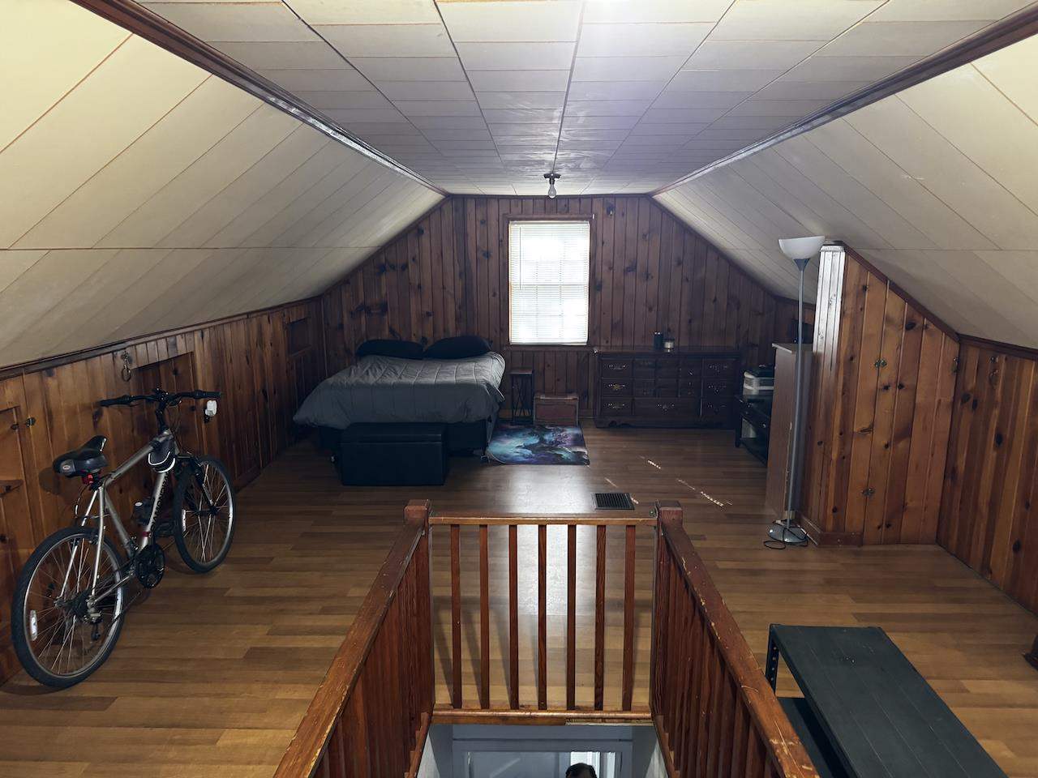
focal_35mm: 24
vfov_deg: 56.8
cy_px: 389
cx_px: 519
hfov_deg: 71.6
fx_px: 720
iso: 800
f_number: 1.78
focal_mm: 6.76
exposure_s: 1/40
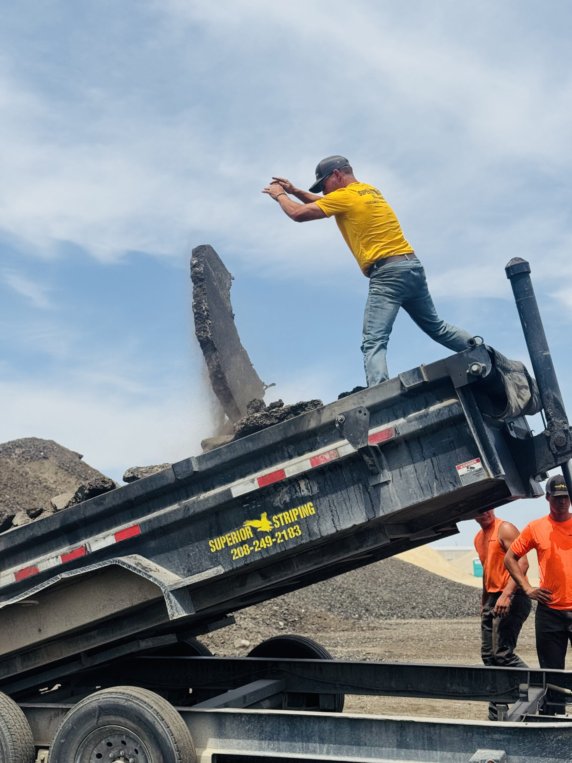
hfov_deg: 30.3
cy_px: 382
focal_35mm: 48
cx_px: 286
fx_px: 1058
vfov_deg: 39.7
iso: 64
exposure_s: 1/6410
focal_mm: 6.76
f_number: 1.78
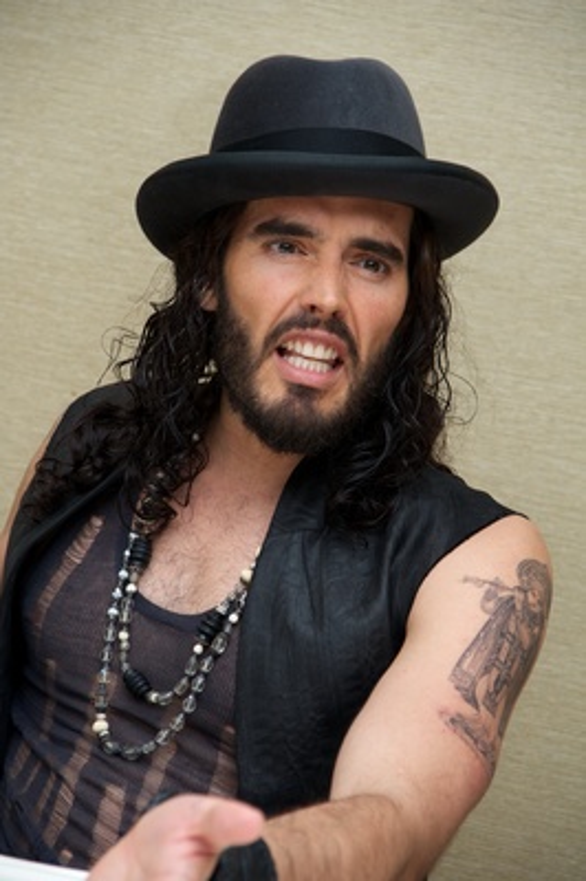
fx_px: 3302
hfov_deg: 10.1
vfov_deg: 15.2
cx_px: 293
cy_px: 440
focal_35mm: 135
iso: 400
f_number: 8
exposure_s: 1/100
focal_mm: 135
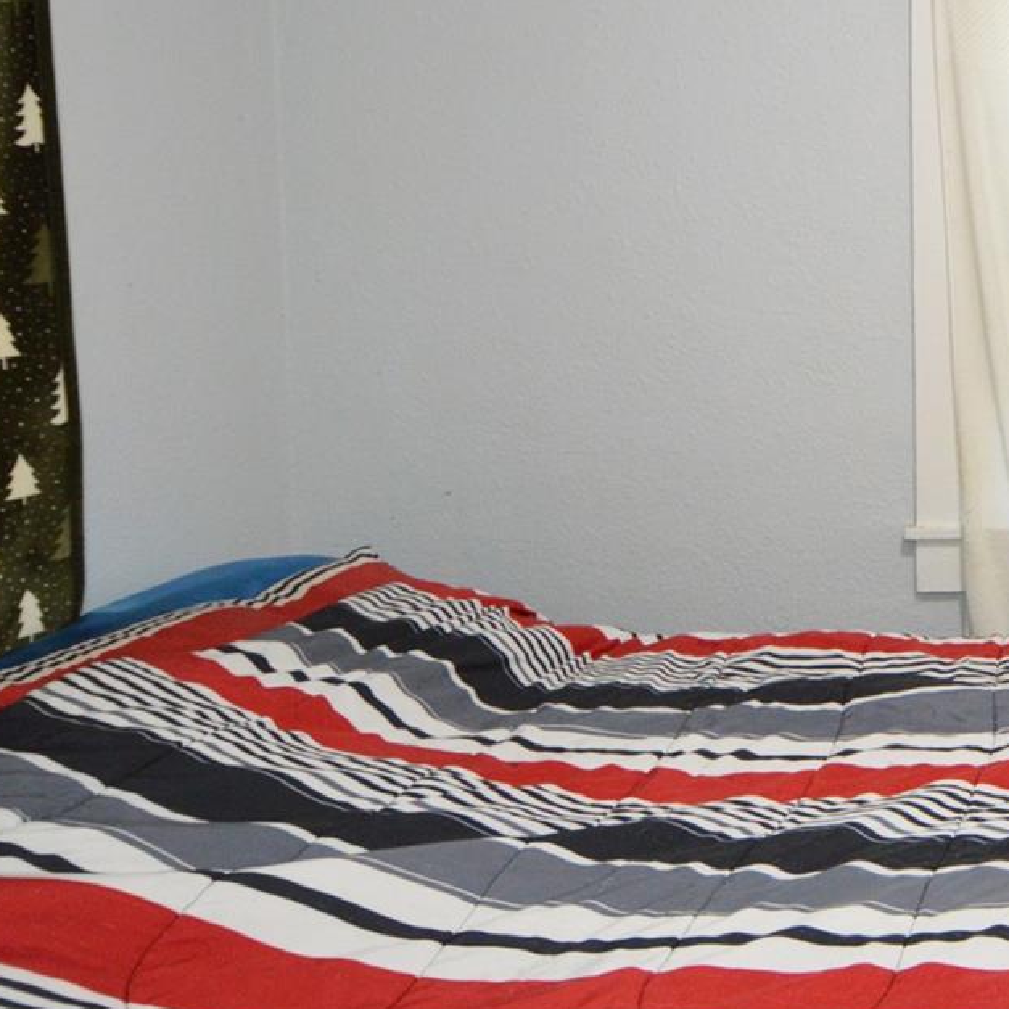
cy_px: 364
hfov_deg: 36.3
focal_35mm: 39
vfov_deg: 42.4
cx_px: 1110
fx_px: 1286
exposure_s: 1/60
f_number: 4
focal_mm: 12
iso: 1400
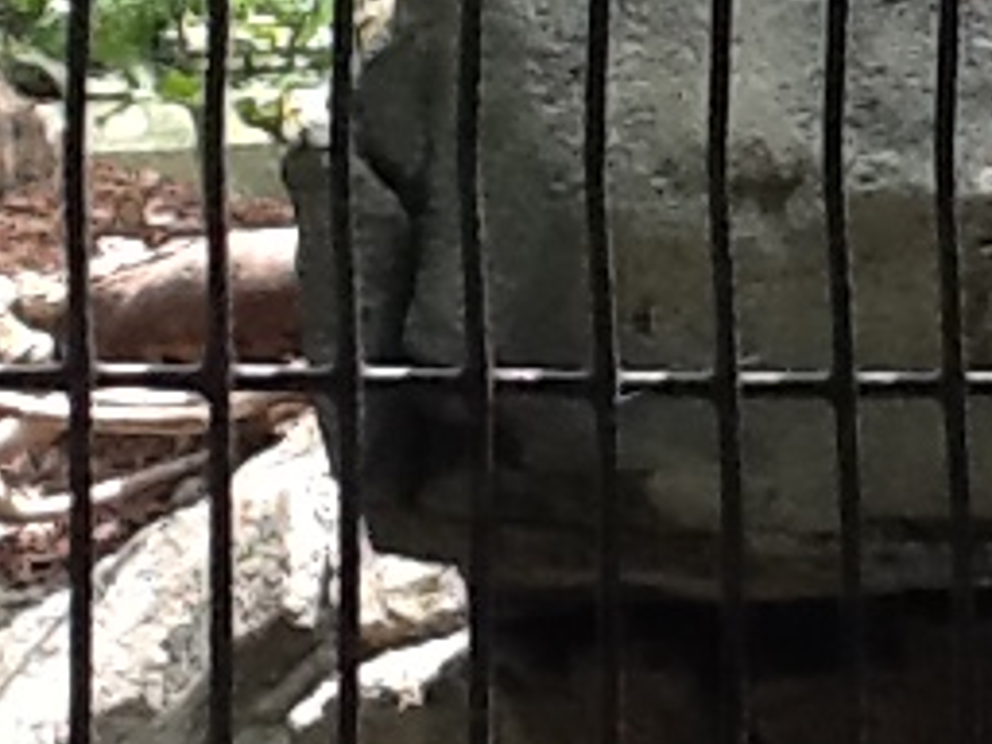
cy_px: -159
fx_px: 3439
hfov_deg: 16.2
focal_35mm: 120
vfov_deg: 12.1
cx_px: 860
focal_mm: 2.03
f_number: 2.4
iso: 64
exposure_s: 1/260
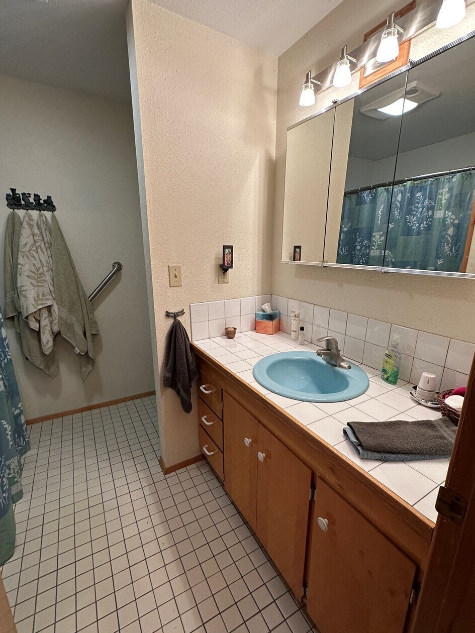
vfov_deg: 94.5
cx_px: 240
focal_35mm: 16
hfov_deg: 78.1
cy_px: 325
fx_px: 293
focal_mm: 2.22
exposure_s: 1/120
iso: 160
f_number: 2.2
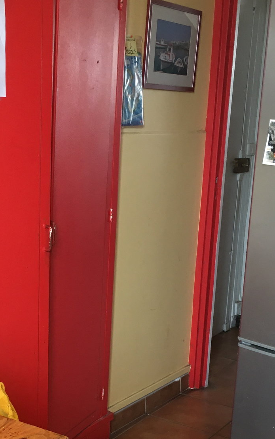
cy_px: 306
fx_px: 707
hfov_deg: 21.9
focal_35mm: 59
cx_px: 85
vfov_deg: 34.1
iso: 80
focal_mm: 4.15
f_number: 2.2
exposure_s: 1/33
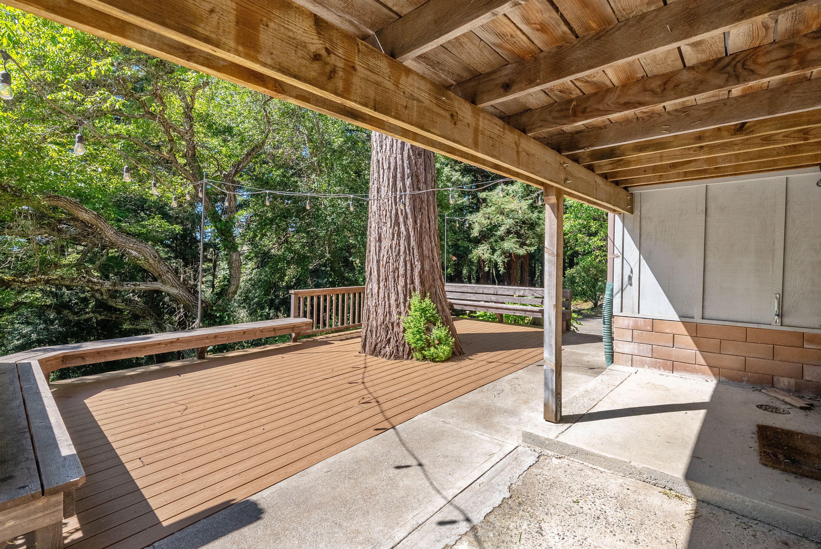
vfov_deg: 73.8
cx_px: 410
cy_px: 274
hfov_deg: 96.7
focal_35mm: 16
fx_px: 365
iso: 640
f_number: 8
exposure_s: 1/500
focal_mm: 16
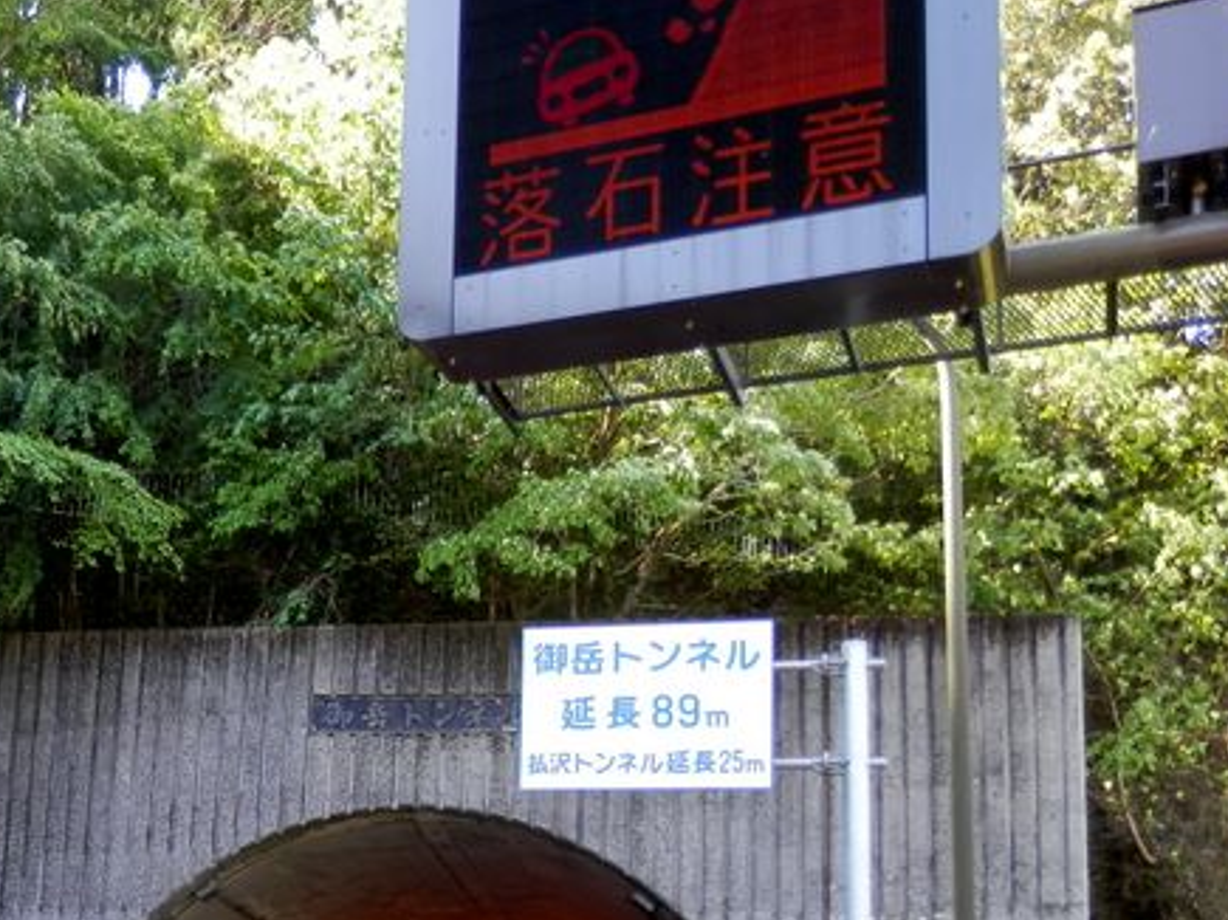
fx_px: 1631
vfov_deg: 30.1
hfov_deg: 40.2
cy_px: 833
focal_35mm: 46
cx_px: 319
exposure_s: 1/50
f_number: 3
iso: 80
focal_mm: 4.5
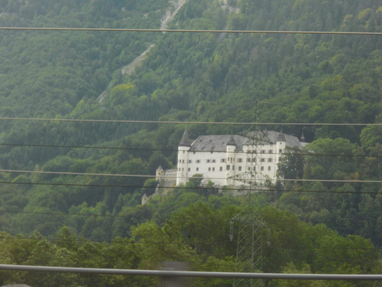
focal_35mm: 156
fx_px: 1722
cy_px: 144
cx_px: 191
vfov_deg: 9.5
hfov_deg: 12.7
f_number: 6.5
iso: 200
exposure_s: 1/250
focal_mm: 27.6
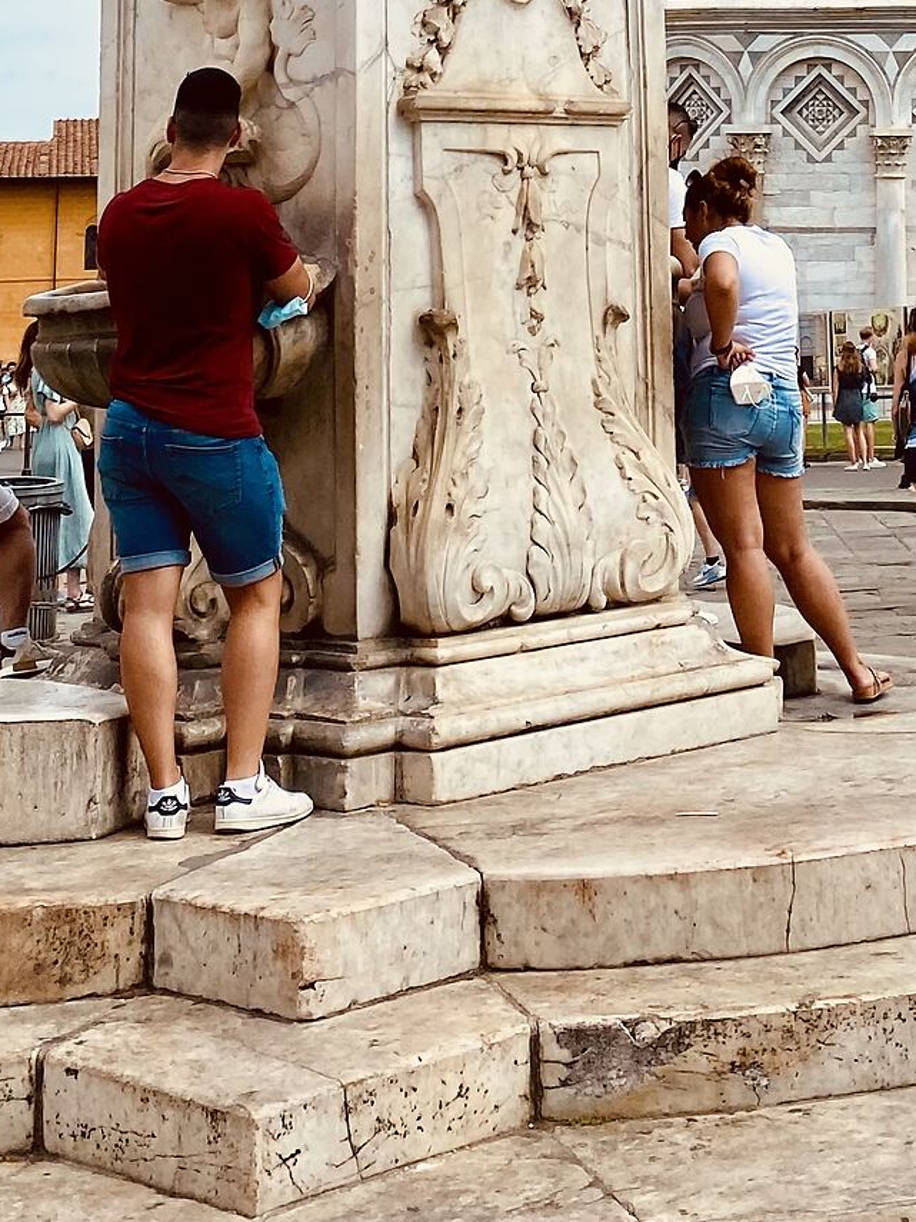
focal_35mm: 73
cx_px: 793
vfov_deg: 24.4
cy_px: -207
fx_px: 2576
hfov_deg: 19.8
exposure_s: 1/4115
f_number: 1.8
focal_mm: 4.25
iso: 32
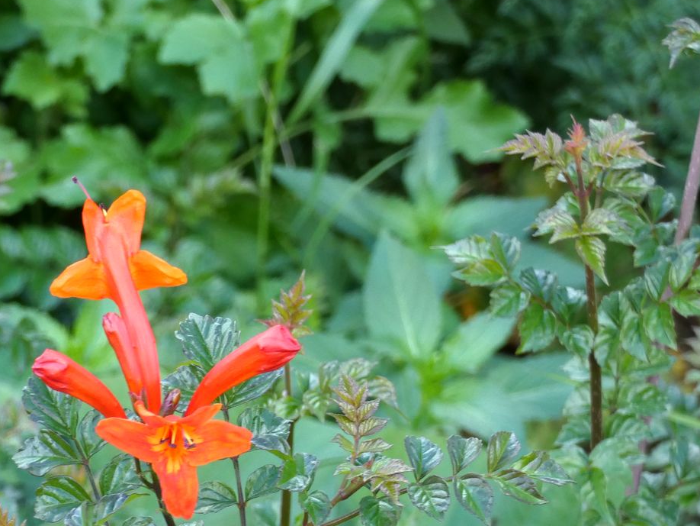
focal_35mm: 305
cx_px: 201
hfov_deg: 6.5
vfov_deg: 4.9
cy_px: 365
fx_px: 6169
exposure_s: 1/80
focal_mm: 35.8
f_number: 5.5
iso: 160
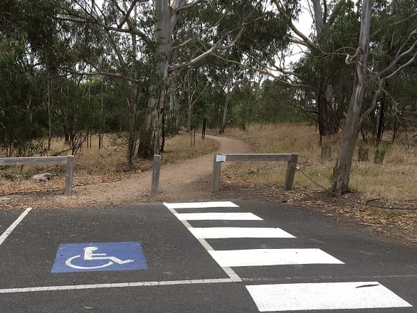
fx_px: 458
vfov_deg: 37.7
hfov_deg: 48.4
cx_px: 149
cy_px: 172
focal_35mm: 38
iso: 25
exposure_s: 1/100
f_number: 2.2
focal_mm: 4.15
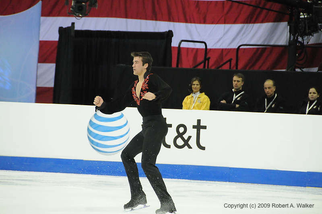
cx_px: 161
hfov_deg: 6.9
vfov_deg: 4.6
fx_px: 2680
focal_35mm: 300
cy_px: 107
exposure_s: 1/500
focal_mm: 200
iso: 3200
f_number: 5.6
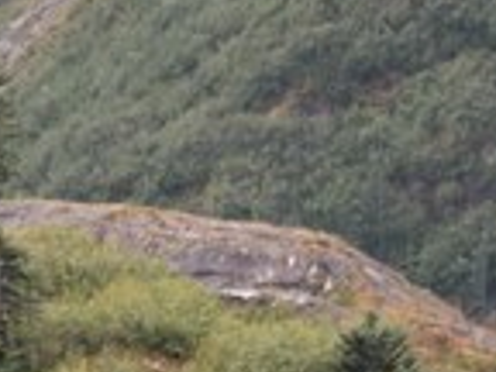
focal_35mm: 428
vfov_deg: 3.5
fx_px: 6133
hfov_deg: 4.6
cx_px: -441
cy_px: 431
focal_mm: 50
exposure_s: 1/100
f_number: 4.5
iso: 320
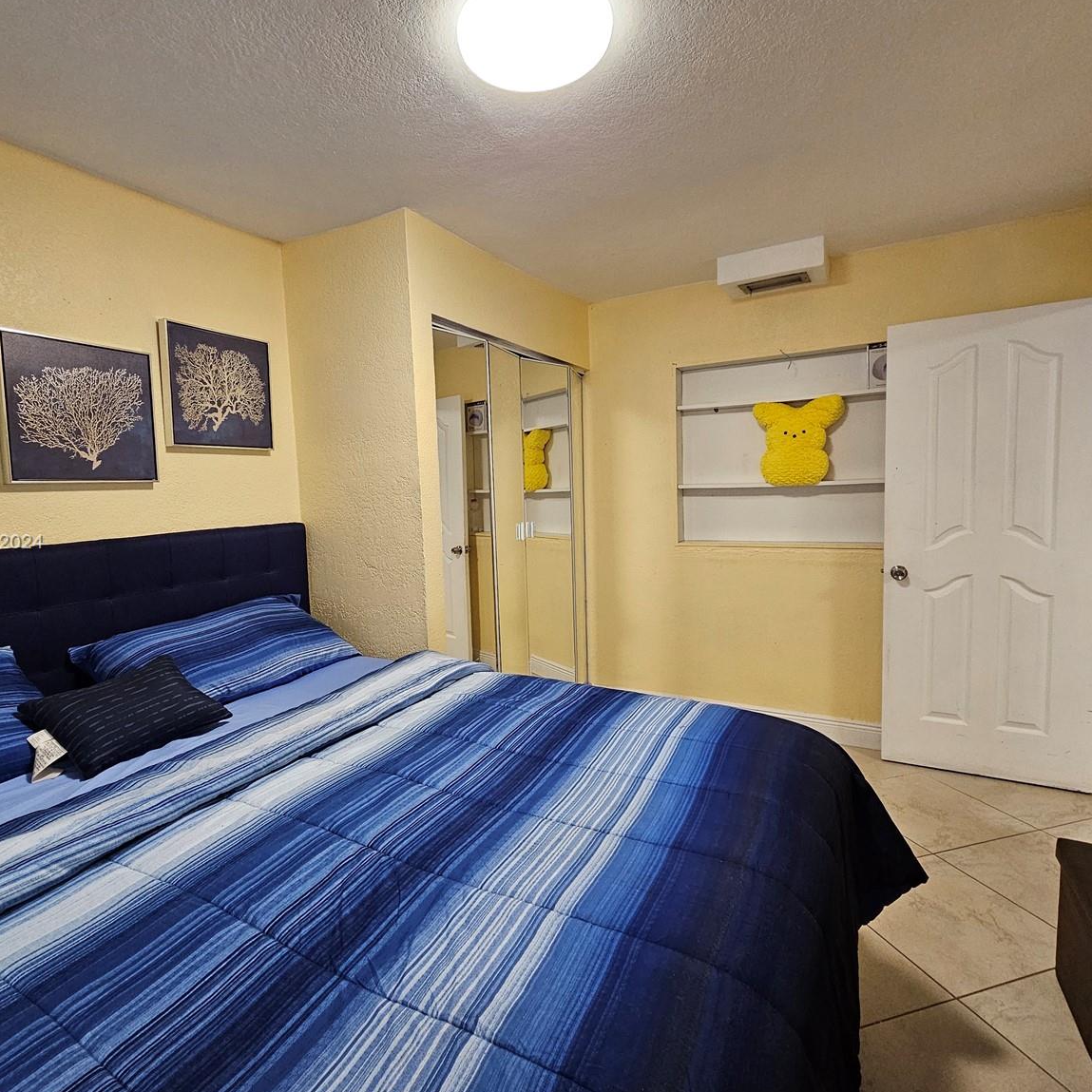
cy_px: 544
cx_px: 500
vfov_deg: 87.4
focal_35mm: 16
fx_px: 571
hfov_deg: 87.2
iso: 320
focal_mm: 2.2
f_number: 2.2
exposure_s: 1/40
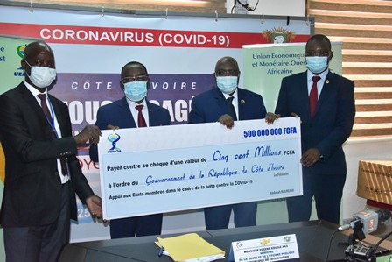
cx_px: 196
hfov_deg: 46.4
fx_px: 457
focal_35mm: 42
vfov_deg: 31.9
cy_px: 131
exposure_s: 1/80
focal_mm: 42
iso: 11400
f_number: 18
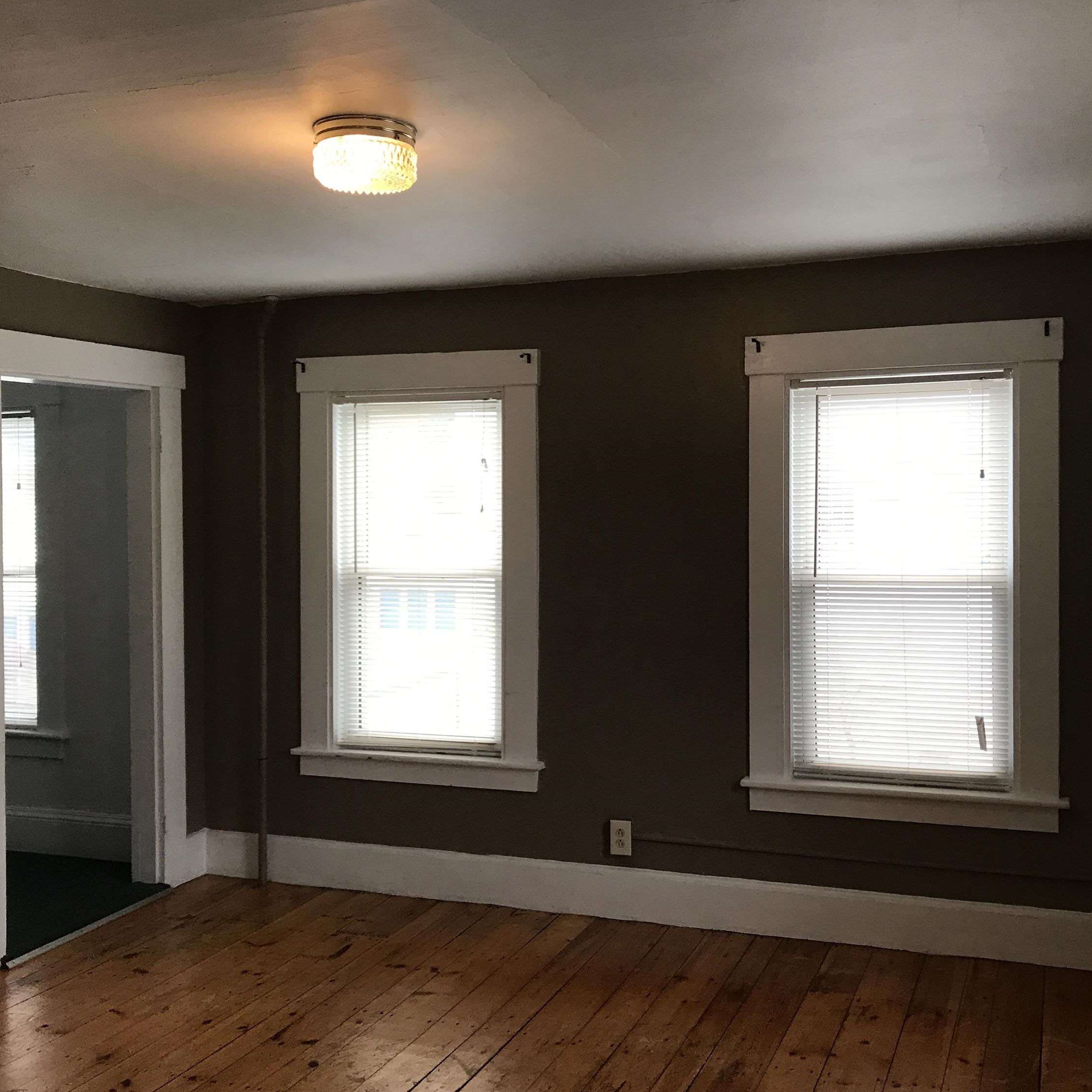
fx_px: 1213
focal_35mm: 34
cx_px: 659
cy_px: 550
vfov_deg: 48.5
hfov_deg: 48.1
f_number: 1.8
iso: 25
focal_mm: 3.99
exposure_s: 1/30
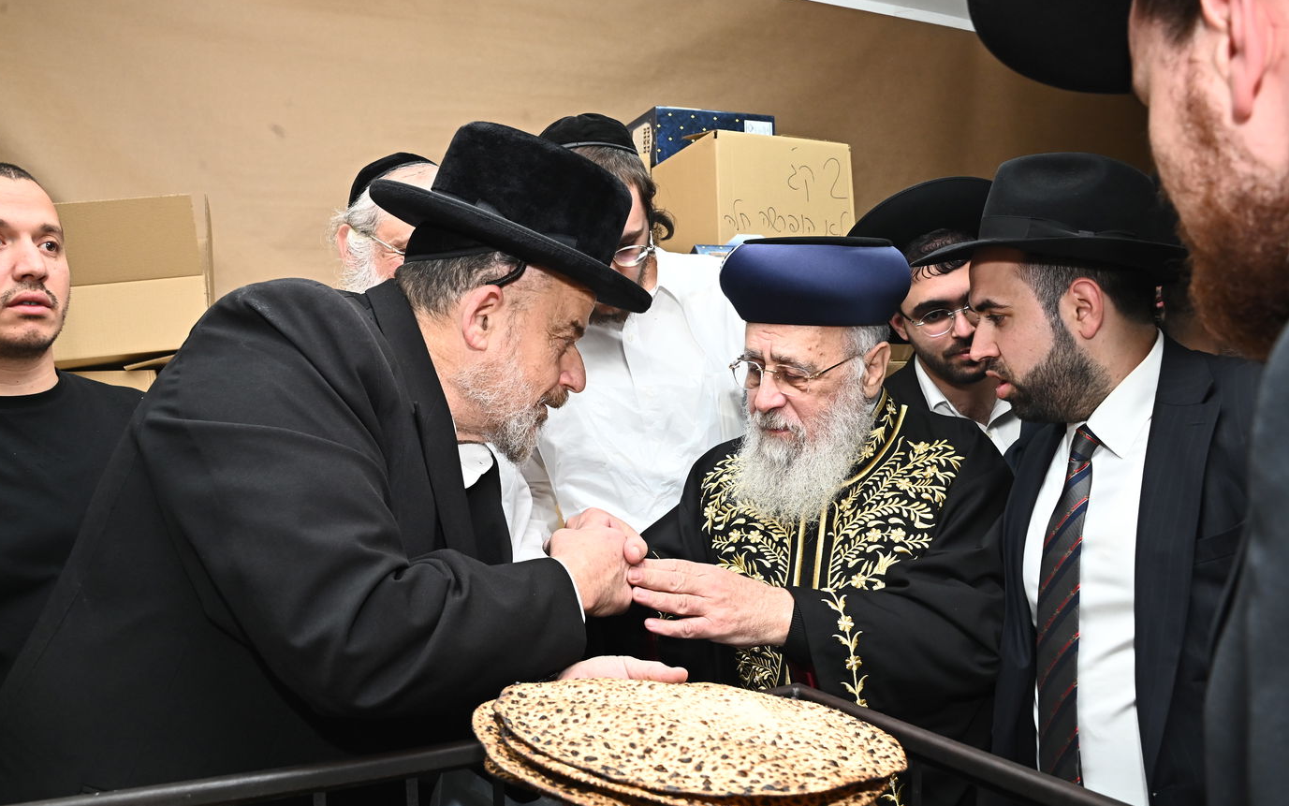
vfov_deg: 43.1
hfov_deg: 64.6
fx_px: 1019
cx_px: 642
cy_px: 425
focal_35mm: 29
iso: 1600
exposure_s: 1/200
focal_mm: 28
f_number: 9
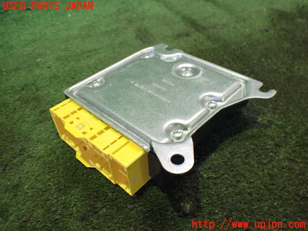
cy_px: 116
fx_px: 267
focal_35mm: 30
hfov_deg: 60.0
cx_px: 154
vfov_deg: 46.8
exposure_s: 1/60
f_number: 2.3
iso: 800
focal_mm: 5.4
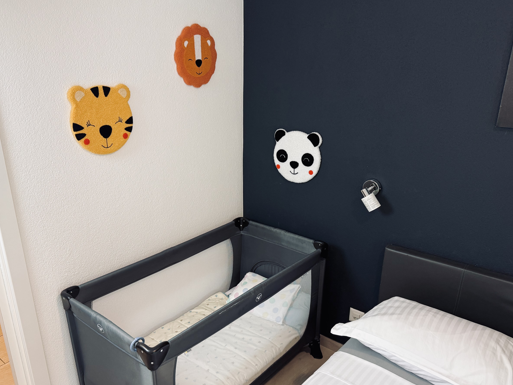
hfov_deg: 61.5
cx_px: 230
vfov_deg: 48.0
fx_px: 430
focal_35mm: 29
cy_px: 226
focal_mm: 6.76
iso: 160
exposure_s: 1/50
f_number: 1.78
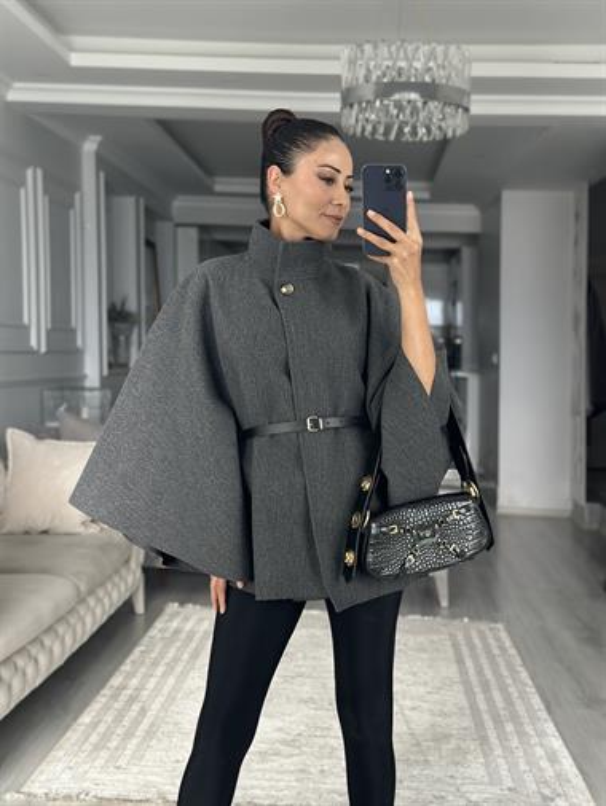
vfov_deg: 39.6
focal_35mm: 48
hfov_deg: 30.3
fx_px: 1119
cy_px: 403
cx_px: 303
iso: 125
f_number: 1.78
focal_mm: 6.86
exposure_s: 1/60
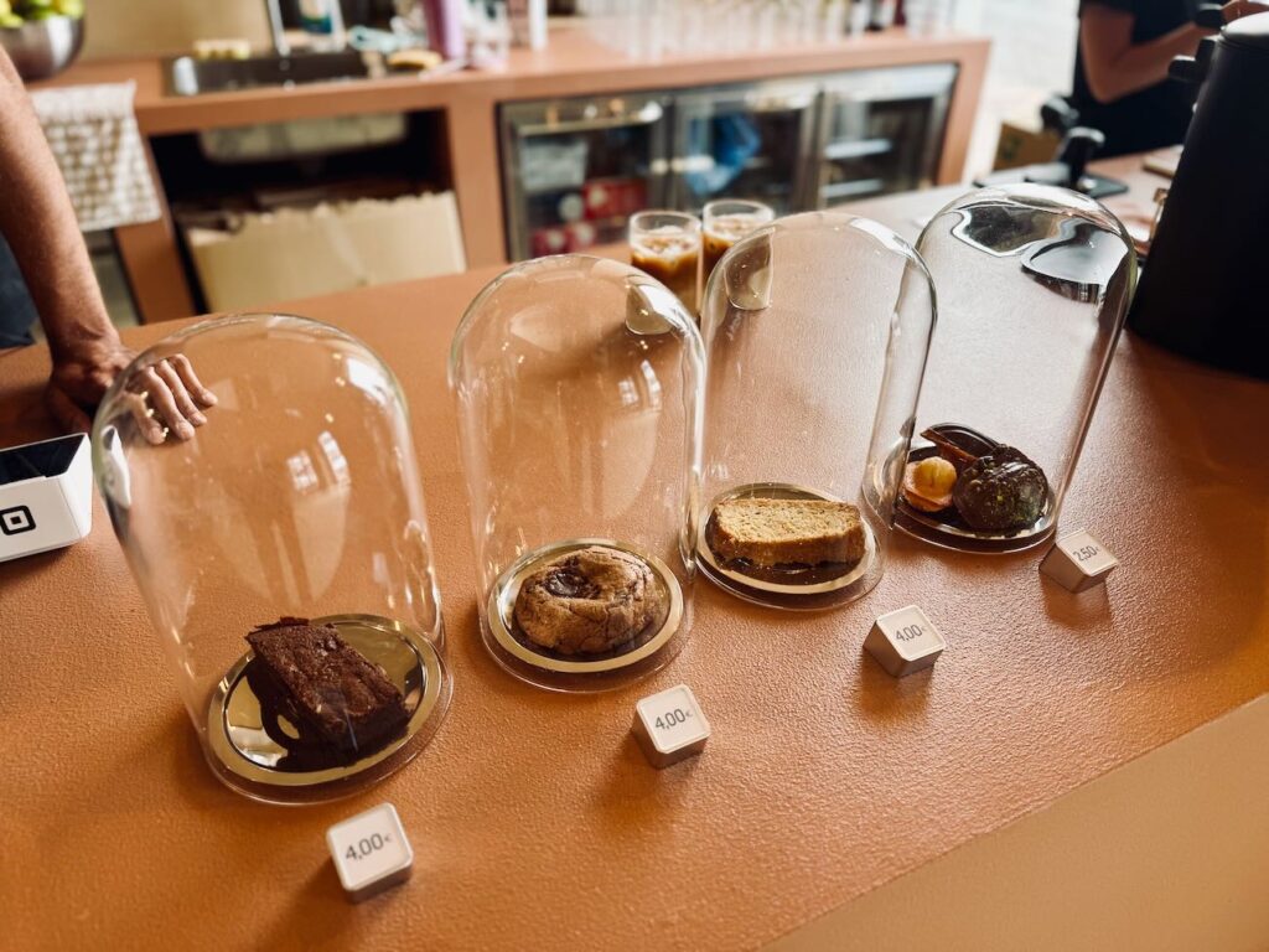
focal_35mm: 24
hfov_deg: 71.6
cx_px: 634
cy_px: 476
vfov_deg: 56.8
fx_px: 880
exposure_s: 1/100
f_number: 1.78
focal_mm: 6.76
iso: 64
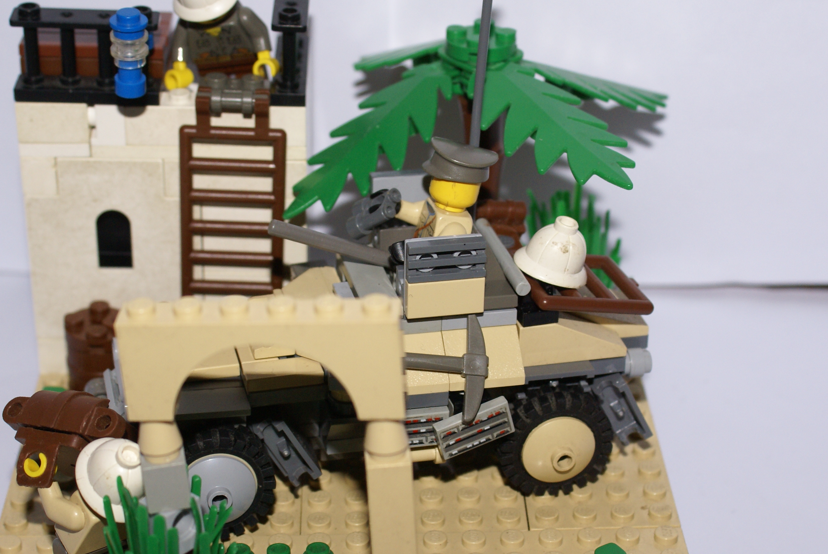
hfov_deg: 26.7
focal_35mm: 76
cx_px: 380
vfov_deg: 18.0
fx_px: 1744
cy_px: 354
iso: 400
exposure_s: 1/60
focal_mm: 35
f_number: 5.6
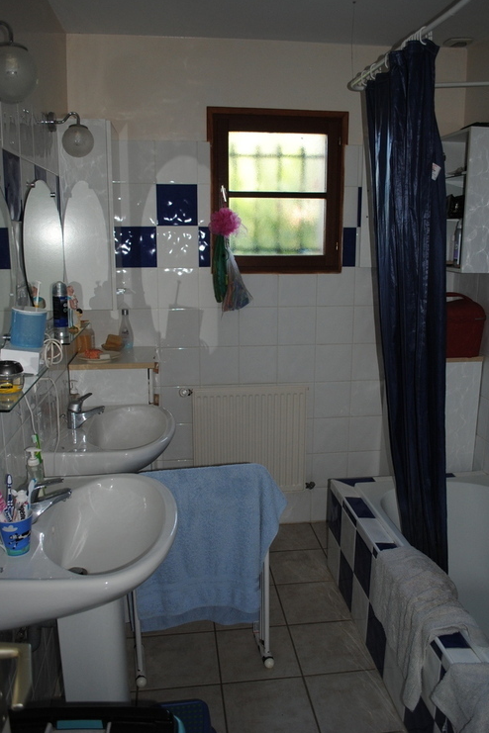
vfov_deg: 65.5
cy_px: 358
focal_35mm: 28
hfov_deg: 46.4
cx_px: 246
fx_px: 570
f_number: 3.5
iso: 200
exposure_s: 1/60
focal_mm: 18
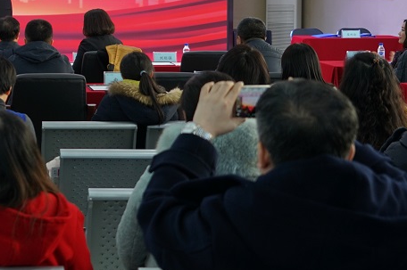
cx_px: -27
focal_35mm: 90
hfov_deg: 21.6
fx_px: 1016
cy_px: 23
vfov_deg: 15.0
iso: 320
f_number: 4.5
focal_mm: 41
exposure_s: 1/60
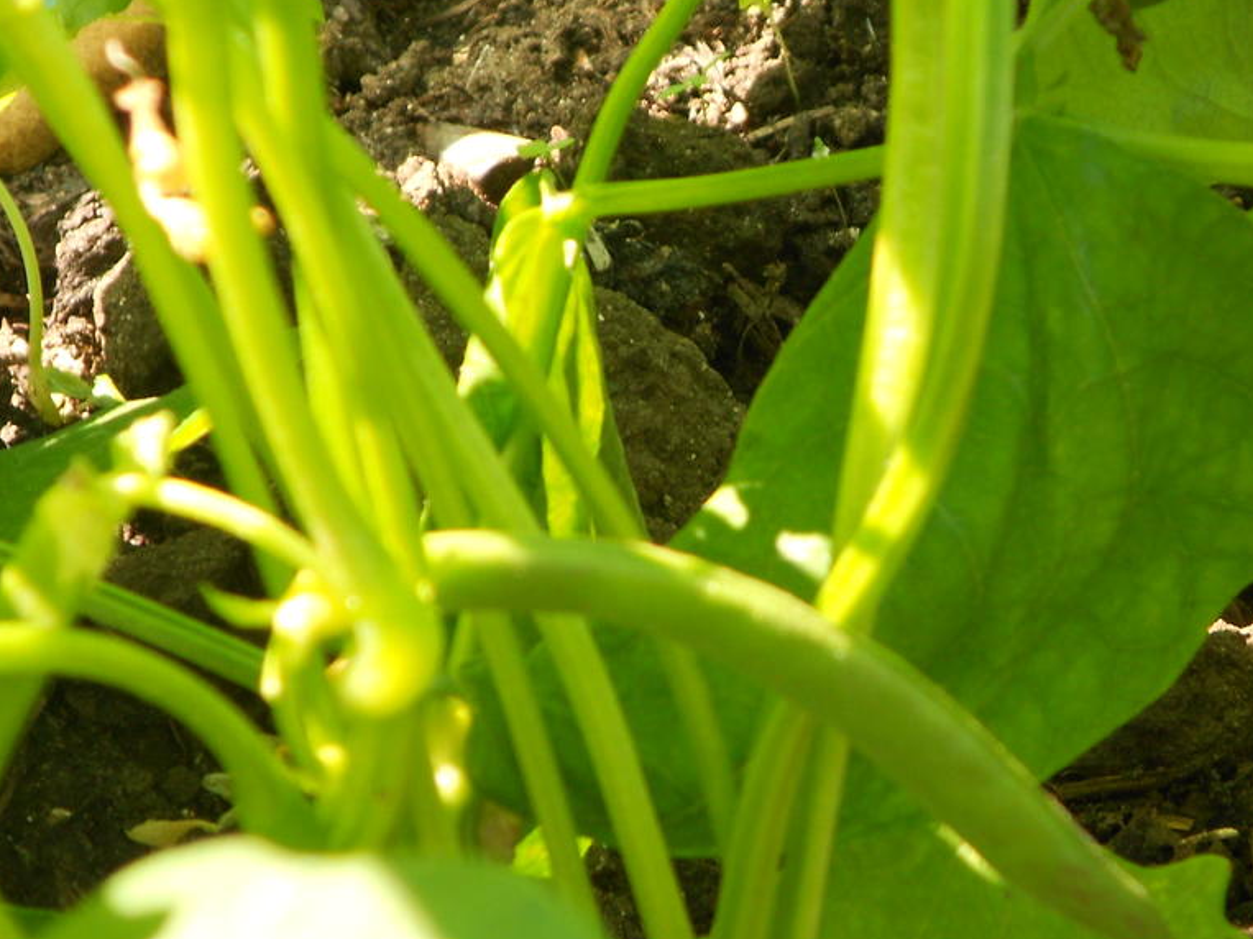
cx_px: 828
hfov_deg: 20.8
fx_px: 3402
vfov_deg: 15.7
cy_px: 648
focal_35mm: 94
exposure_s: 1/60
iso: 80
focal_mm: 10
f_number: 4.9
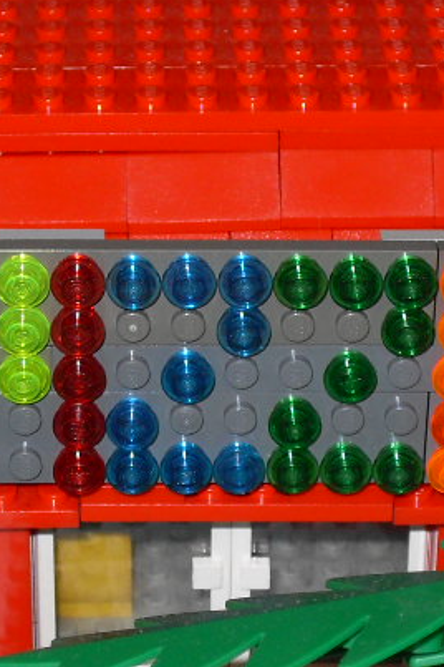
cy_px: 362
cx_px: 263
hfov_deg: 8.2
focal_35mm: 167
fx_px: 3089
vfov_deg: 12.3
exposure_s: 1/60
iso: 100
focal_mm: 10.1
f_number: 3.7
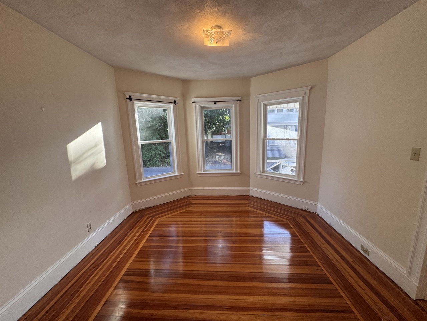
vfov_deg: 85.7
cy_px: 160
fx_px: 173
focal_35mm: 14
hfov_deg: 102.1
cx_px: 214
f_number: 2.2
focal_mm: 2.22
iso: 100
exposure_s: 1/120
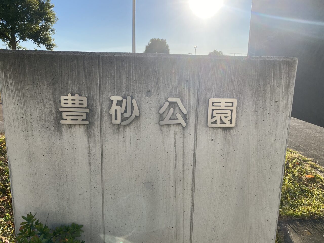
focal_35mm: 26
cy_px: 122
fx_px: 243
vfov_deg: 53.1
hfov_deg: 67.3
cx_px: 162
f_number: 1.8
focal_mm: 4.25
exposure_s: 1/2625
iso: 32
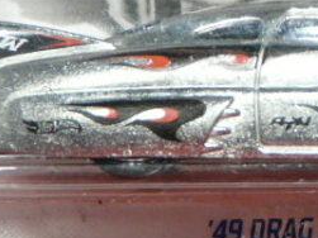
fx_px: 3122
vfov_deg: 4.4
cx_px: 300
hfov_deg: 5.8
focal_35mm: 340
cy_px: -27
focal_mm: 14.7
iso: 200
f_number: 3.6
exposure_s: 1/25
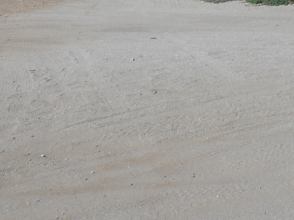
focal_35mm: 120
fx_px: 1019
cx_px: 330
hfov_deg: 15.9
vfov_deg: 11.9
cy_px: -98
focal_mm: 7.1
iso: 100
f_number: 3.2
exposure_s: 1/1250
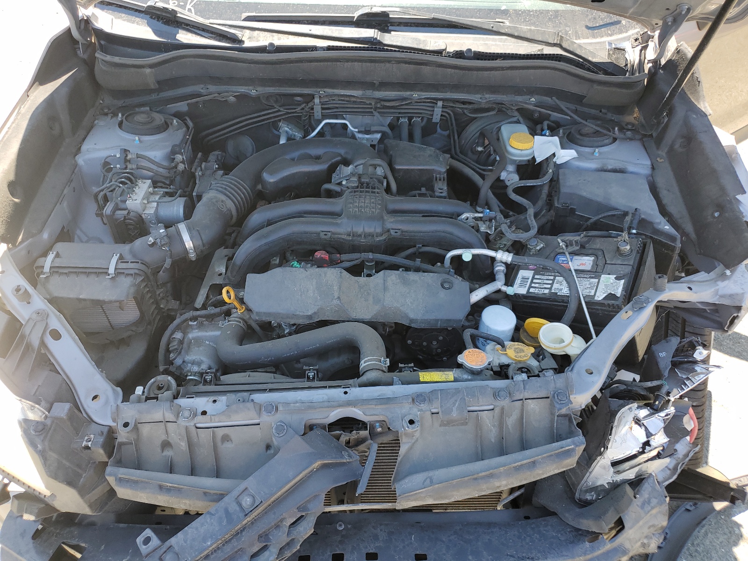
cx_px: 374
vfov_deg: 53.1
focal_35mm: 26
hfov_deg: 67.3
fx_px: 562
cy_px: 280
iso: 50
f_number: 1.5
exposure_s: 1/333
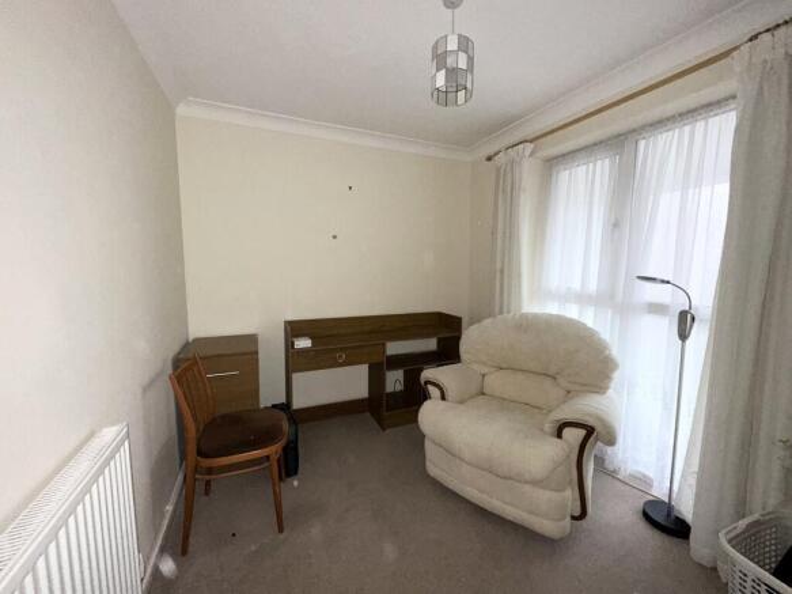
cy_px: 297
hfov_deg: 102.1
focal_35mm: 14
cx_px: 396
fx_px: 320
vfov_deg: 85.7
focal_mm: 2.22
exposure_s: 1/60
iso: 160
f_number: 2.2
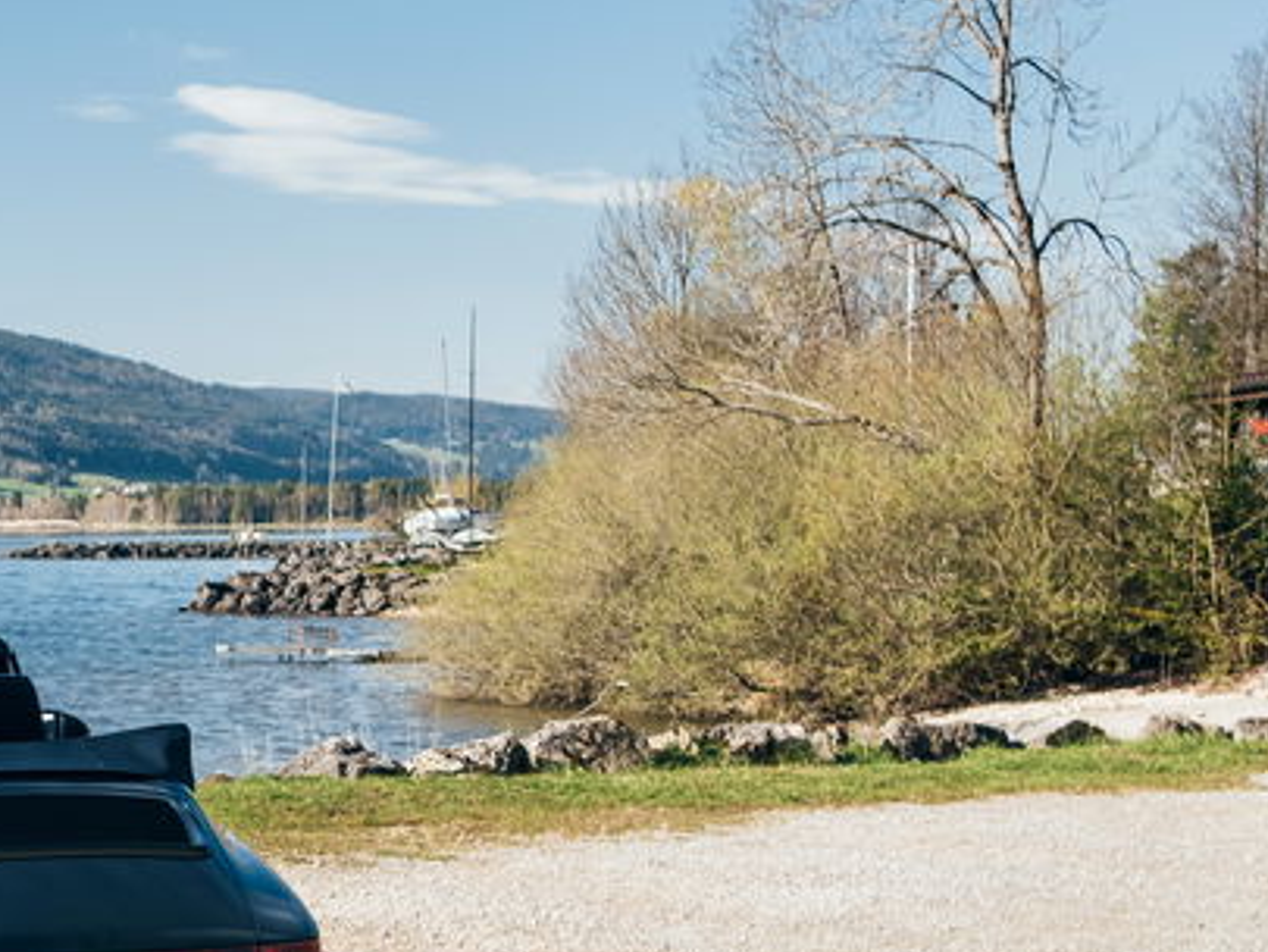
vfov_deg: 17.4
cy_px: 514
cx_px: -172
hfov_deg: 21.7
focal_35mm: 85
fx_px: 3115
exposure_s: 1/250
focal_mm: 23
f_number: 4
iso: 200
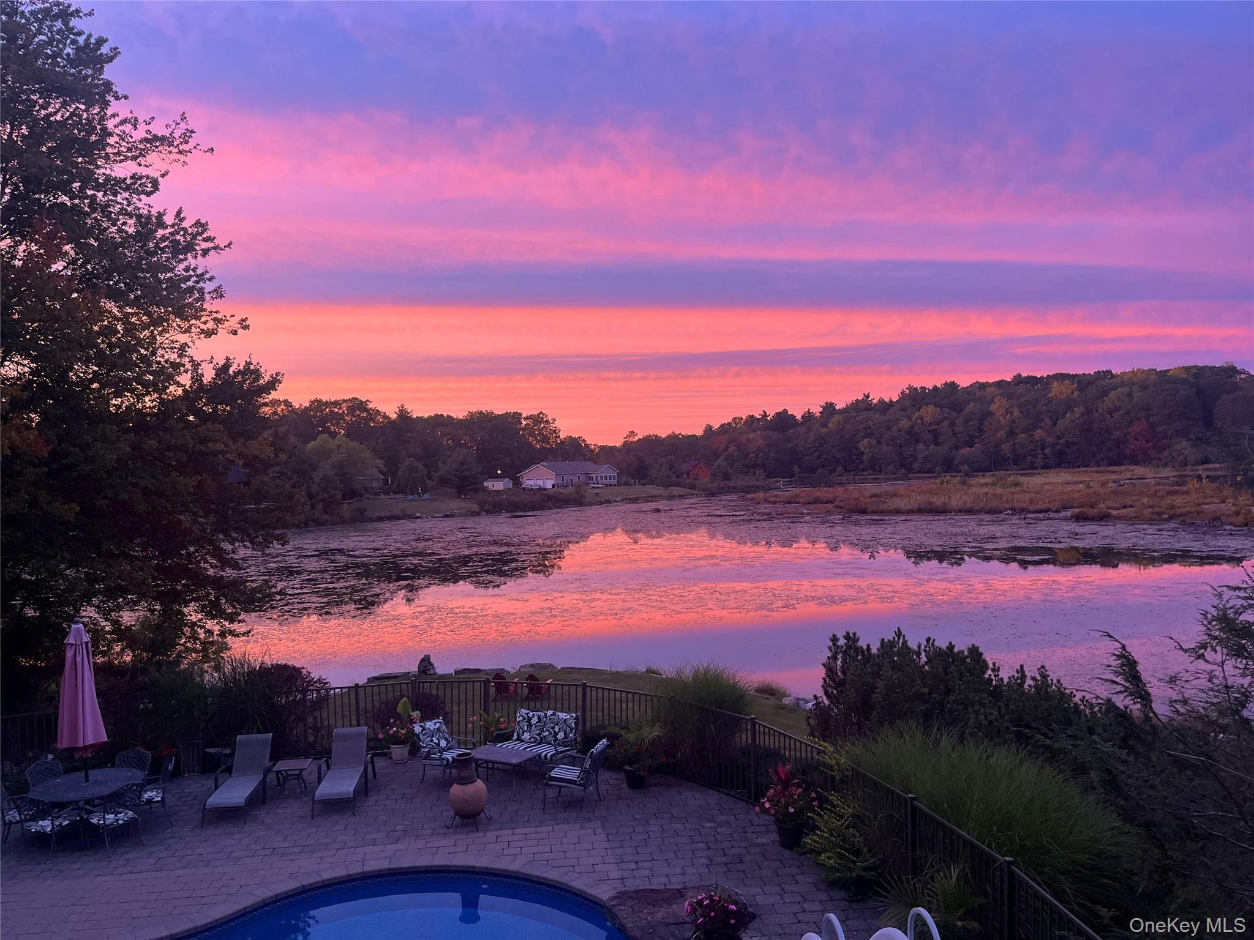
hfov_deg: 67.3
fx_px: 942
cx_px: 627
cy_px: 470
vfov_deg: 53.1
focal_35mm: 26
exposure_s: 1/60
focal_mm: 5.1
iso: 160
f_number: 1.6
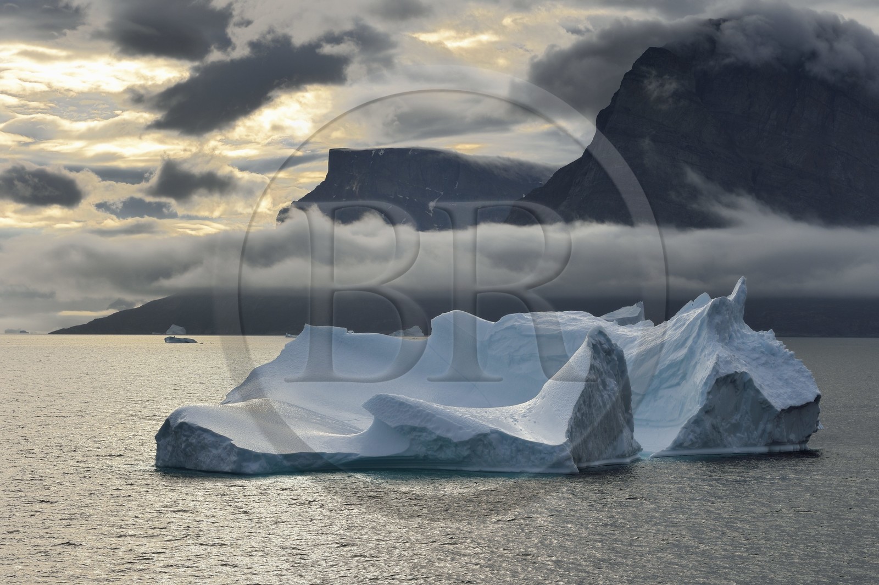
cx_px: 440
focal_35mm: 110
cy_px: 292
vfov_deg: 12.4
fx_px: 2684
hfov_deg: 18.6
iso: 200
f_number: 14
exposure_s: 1/250
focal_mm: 110
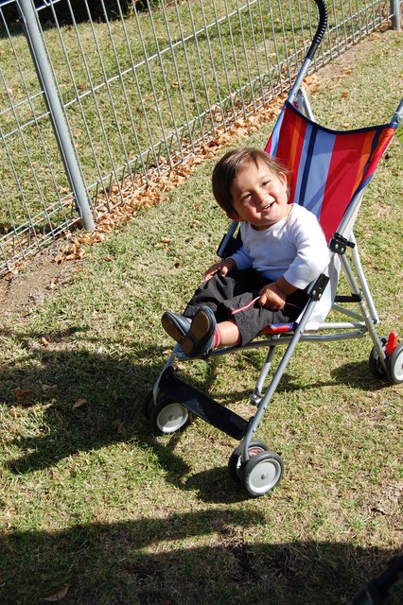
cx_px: 202
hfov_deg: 26.5
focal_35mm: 51
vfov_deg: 38.9
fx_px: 857
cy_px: 302
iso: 200
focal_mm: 34
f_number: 9
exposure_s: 1/320
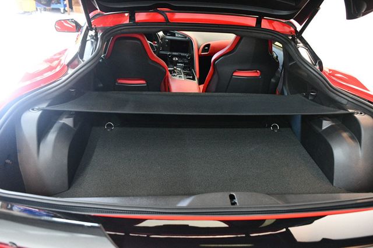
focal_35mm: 27
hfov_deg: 67.4
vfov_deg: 47.9
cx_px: 186
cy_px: 124
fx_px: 280
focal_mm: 18
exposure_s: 1/60
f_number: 3.5
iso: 4500
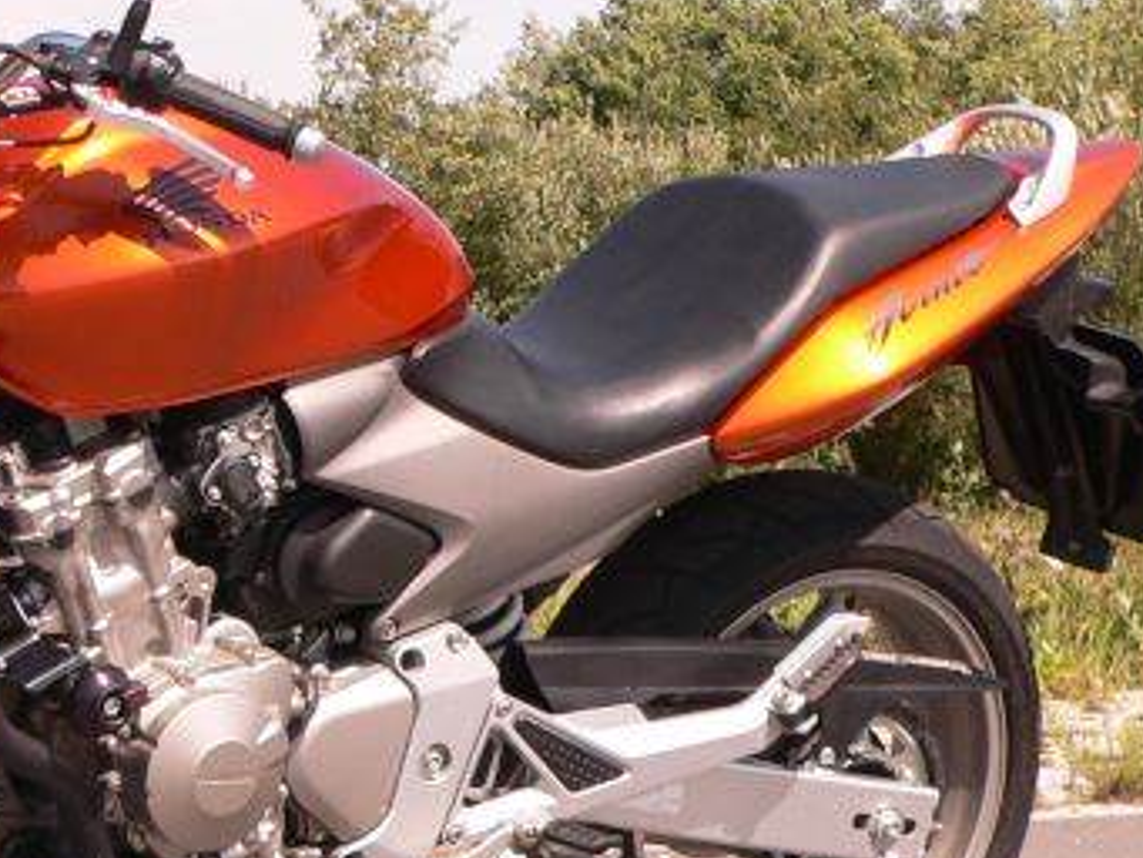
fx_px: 4492
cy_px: 566
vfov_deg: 10.9
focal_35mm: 136
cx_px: 57
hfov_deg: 14.3
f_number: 4
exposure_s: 1/400
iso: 80
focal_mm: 9.6
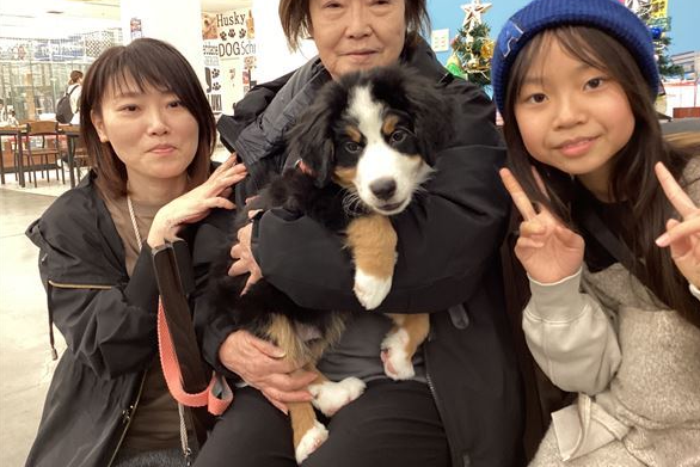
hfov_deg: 57.2
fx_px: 642
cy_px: 201
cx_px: 355
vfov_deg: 39.9
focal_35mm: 33
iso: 160
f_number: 2.4
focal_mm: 3.3
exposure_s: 1/60
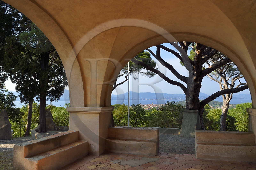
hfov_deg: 73.8
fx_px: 171
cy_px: 85
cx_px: 128
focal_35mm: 24
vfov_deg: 53.1
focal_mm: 24
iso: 200
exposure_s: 1/125
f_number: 16
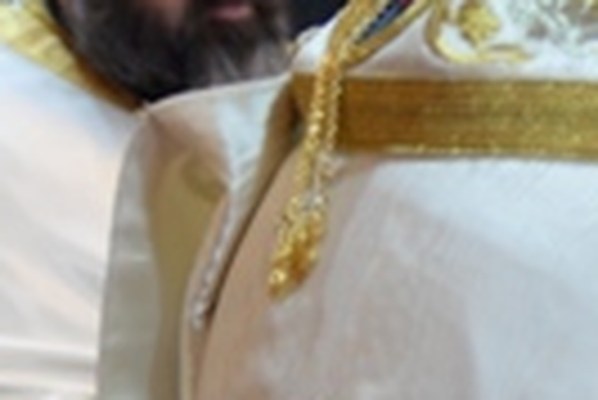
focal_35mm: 253
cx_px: 1668
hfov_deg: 7.4
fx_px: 4207
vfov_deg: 5.4
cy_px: 497
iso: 500
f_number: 3.5
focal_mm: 35
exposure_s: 1/50
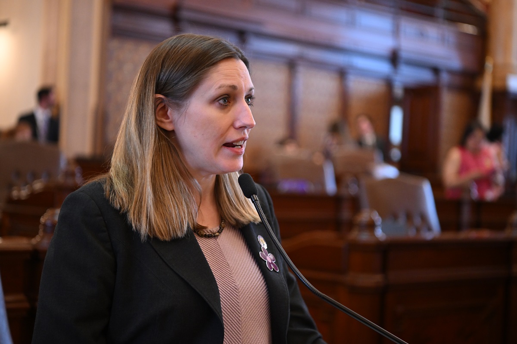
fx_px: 1005
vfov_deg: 19.5
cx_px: 258
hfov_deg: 28.8
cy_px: 172
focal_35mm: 70
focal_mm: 70
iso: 3200
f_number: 2.8
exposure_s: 1/200
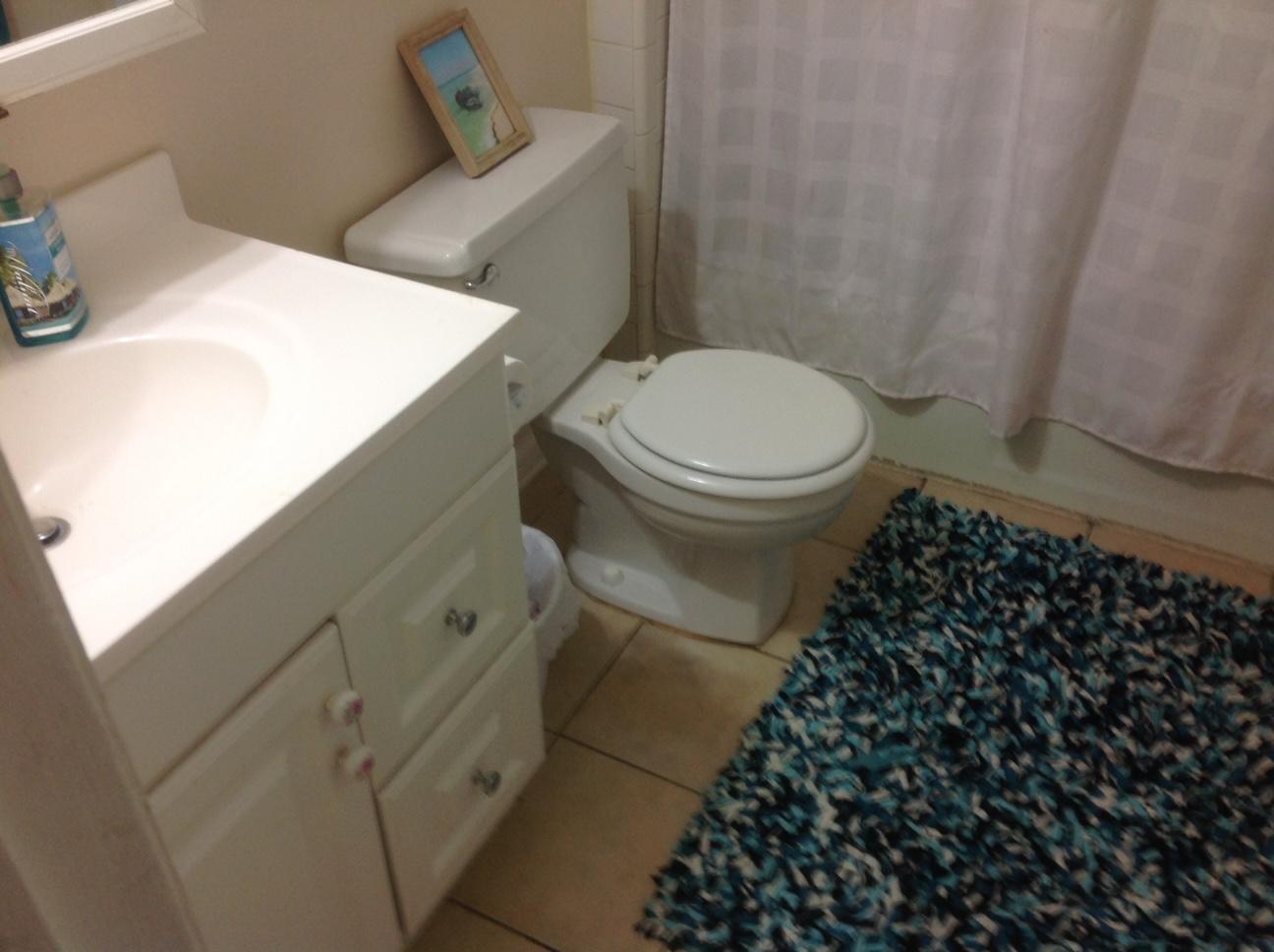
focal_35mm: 35
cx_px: 637
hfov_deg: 52.7
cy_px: 476
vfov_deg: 40.6
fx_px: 1286
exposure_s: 1/15
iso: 64
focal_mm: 4.28
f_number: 2.4
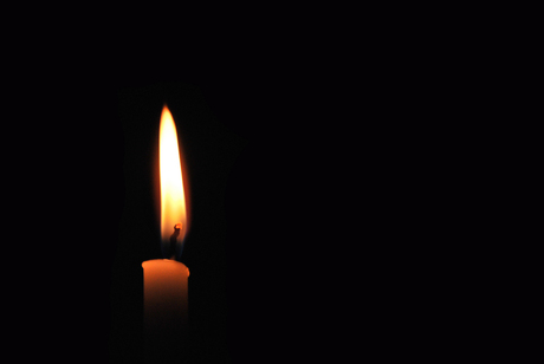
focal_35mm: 232
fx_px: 3518
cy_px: 182
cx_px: 272
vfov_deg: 5.9
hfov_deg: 8.8
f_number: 5.3
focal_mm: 155
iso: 400
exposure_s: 1/250
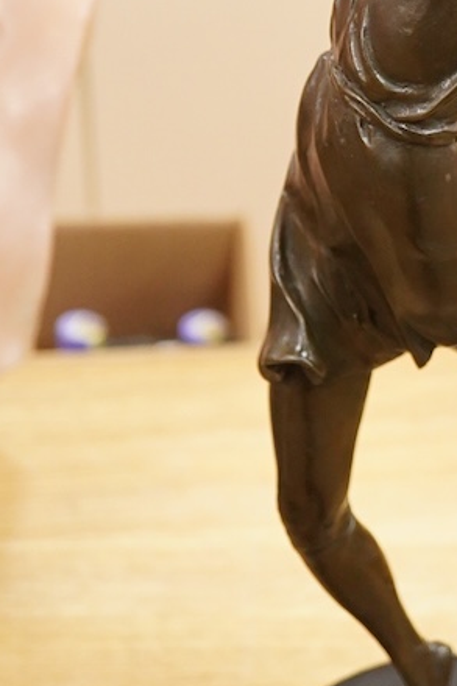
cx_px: 441
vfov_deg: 17.5
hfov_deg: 11.8
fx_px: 2191
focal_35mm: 115
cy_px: 27
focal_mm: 30
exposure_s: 1/250
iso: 2500
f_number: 3.5
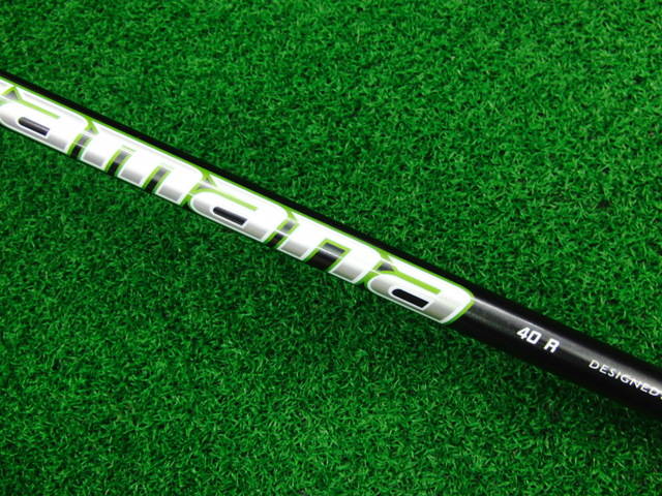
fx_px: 708
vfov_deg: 38.7
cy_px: 248
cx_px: 331
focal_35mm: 37
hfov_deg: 50.1
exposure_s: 1/40
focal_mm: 6.42
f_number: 3.6
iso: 400
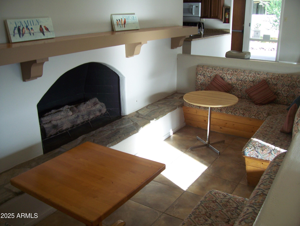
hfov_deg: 53.9
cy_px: 113
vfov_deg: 41.8
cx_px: 150
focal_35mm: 34
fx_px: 295
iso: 80
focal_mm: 5.6
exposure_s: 1/60
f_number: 2.7
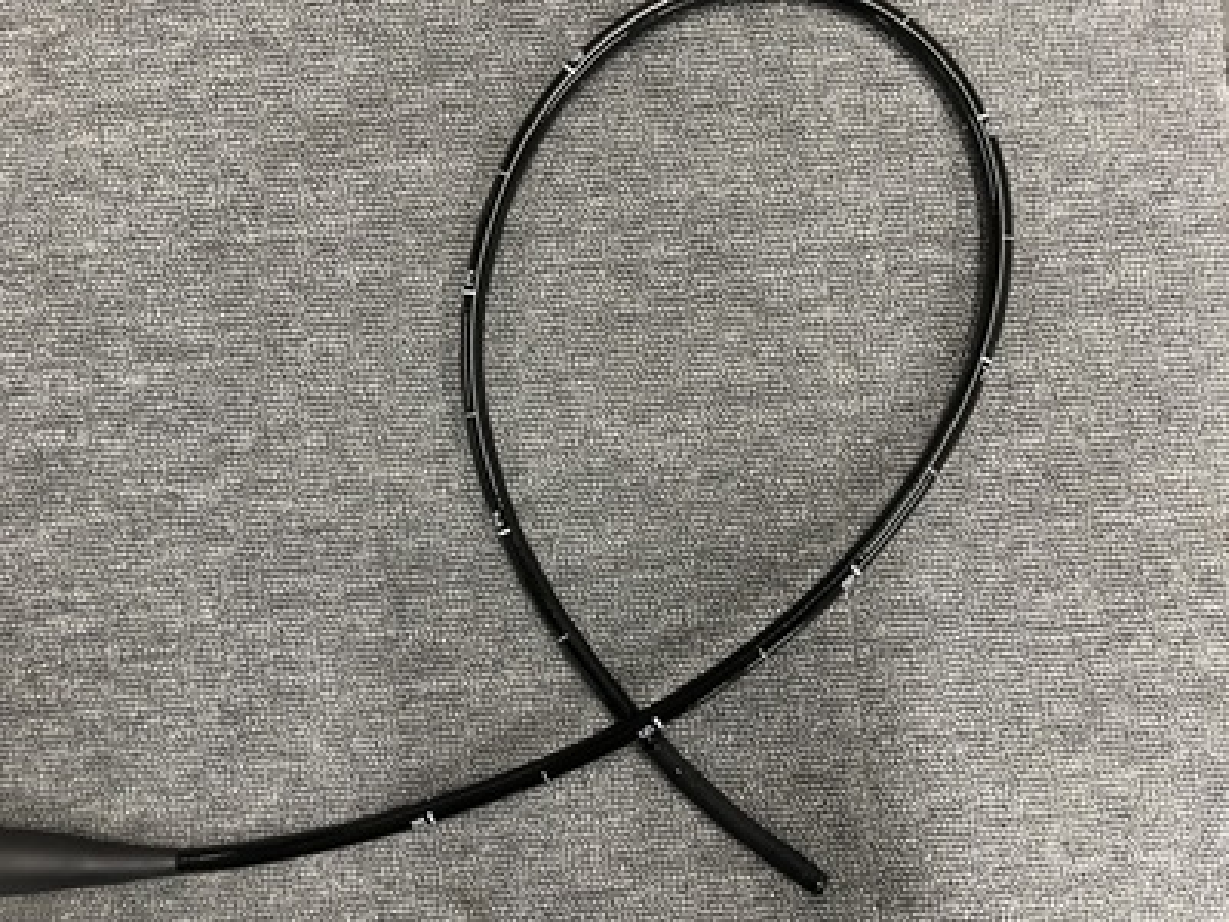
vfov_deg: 53.1
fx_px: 923
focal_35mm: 26
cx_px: 614
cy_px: 461
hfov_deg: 67.3
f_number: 1.6
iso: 200
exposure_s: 1/60
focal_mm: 4.2
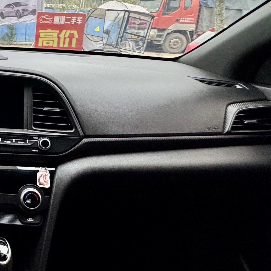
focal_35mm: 39
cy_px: 87
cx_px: -64
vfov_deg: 42.2
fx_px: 345
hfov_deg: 33.7
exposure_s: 1/99
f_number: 2.2
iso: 200
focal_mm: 2.22
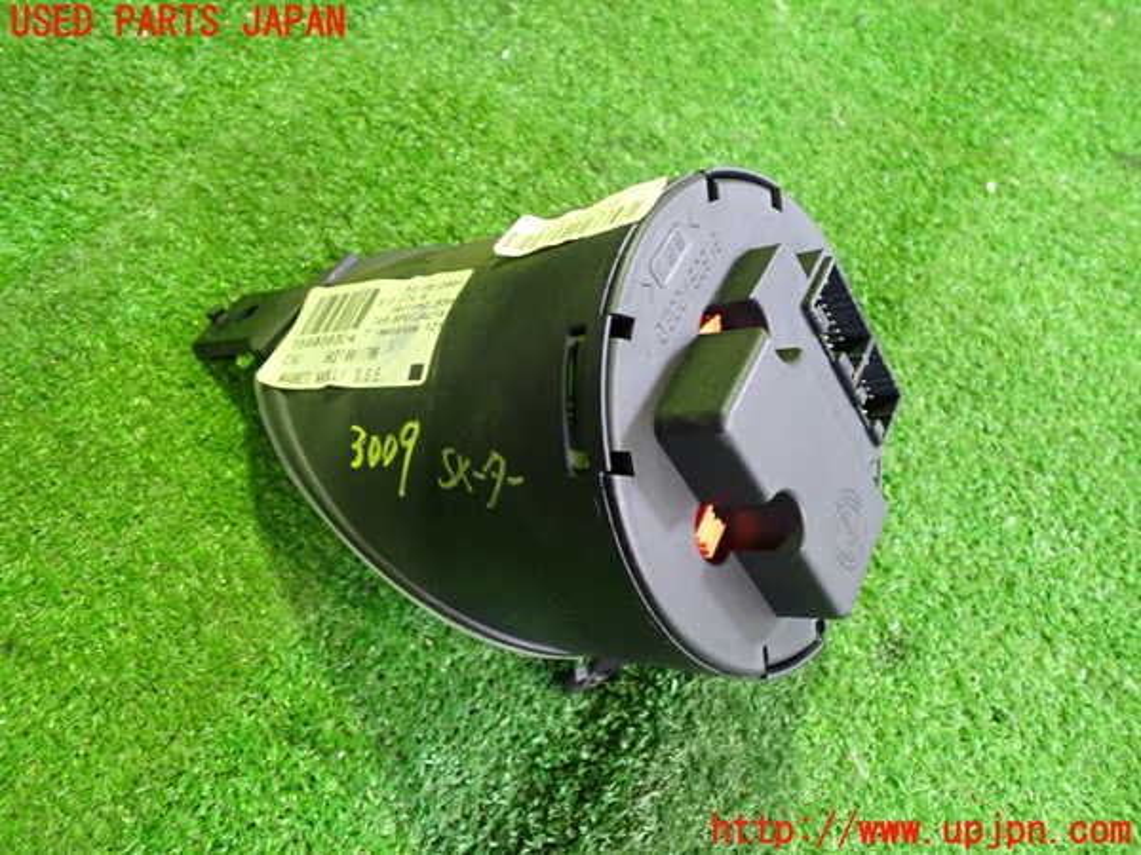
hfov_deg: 60.0
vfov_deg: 46.8
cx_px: 570
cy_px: 428
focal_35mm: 30
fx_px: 989
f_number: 2.3
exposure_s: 1/30
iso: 800
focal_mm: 5.4
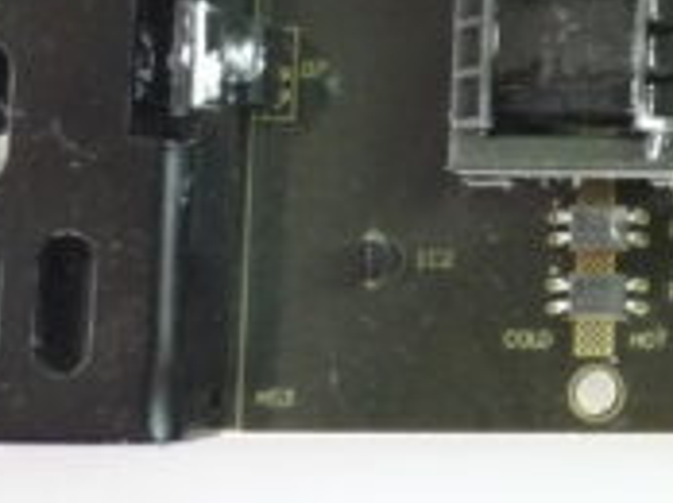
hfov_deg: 16.2
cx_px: 917
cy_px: -170
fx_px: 2213
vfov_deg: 12.5
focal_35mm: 114
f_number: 2.8
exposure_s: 1/20
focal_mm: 5.5
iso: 400
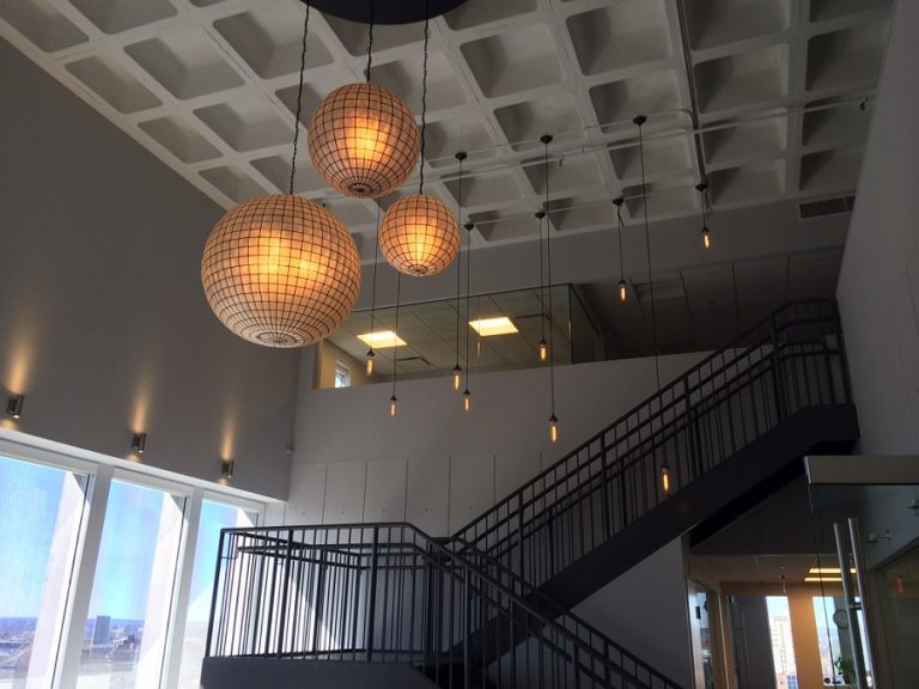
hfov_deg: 60.0
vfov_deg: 46.8
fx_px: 796
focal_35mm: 30
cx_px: 460
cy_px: 344
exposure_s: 1/60
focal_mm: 4.12
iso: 32
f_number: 2.2
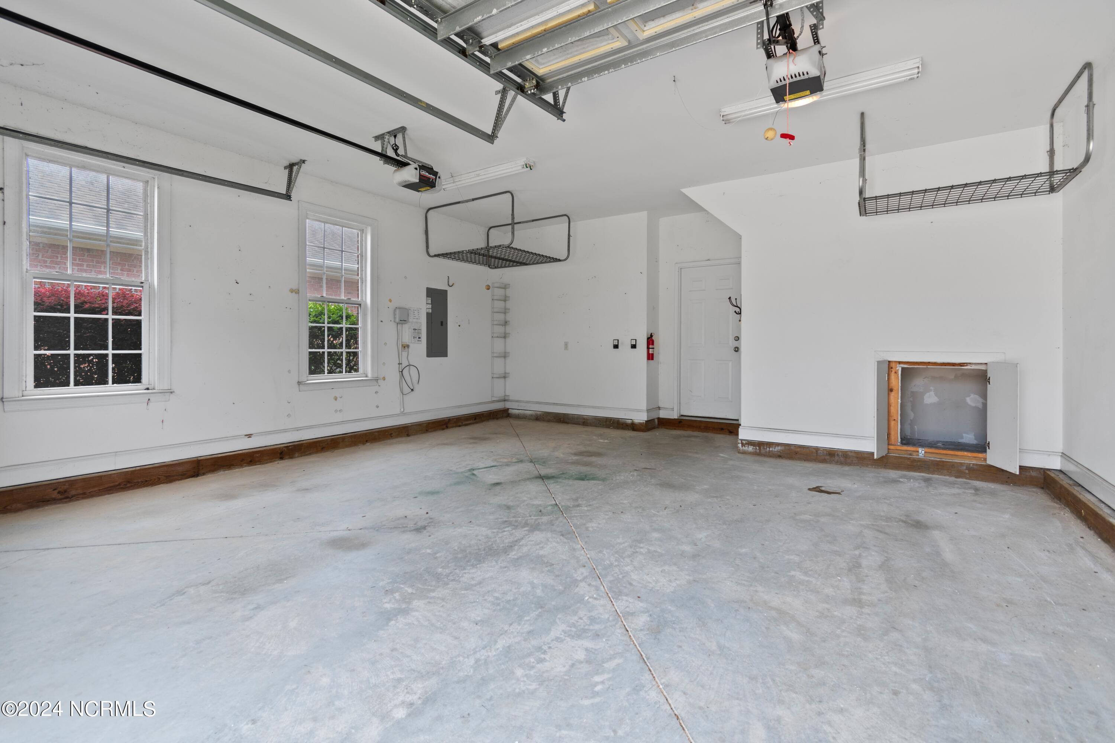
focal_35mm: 15
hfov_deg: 100.4
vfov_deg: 77.3
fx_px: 465
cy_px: 372
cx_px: 558
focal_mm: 10
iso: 100
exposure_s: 1/30
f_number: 4.5
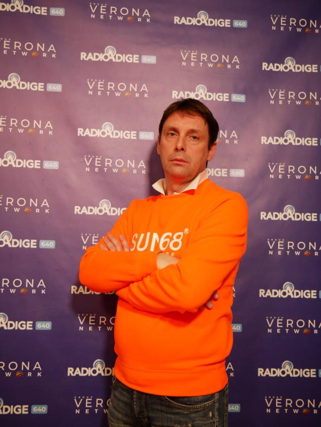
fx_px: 445
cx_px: 160
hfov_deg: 39.7
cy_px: 214
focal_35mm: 36
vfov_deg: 51.3
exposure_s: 1/40
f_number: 3.9
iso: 400
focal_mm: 18
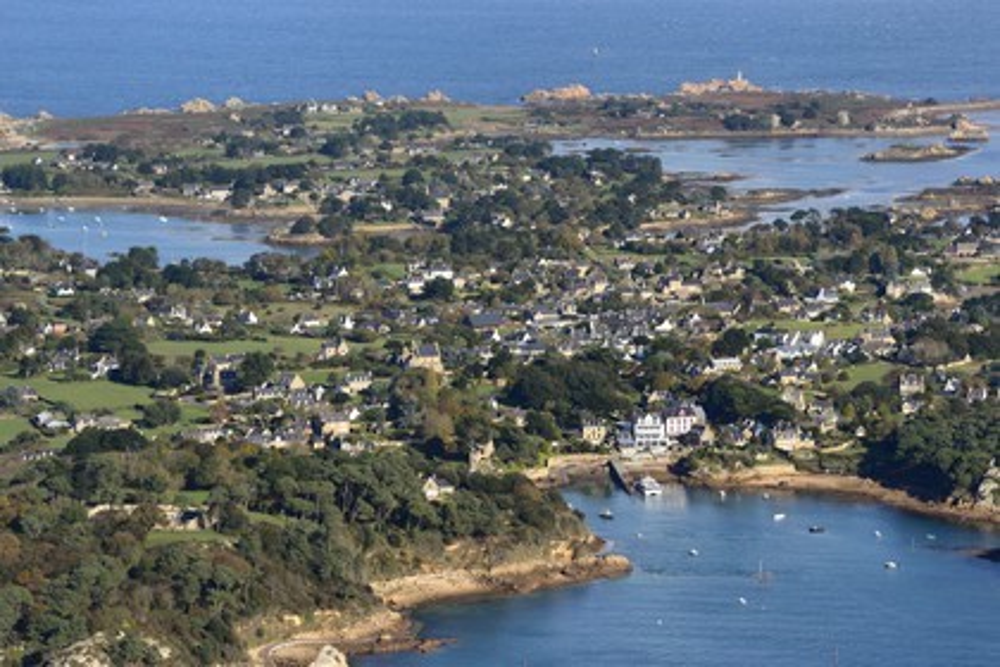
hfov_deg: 13.2
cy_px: 334
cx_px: 500
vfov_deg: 8.9
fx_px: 4305
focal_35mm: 155
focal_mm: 155
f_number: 13
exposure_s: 1/1000
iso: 800
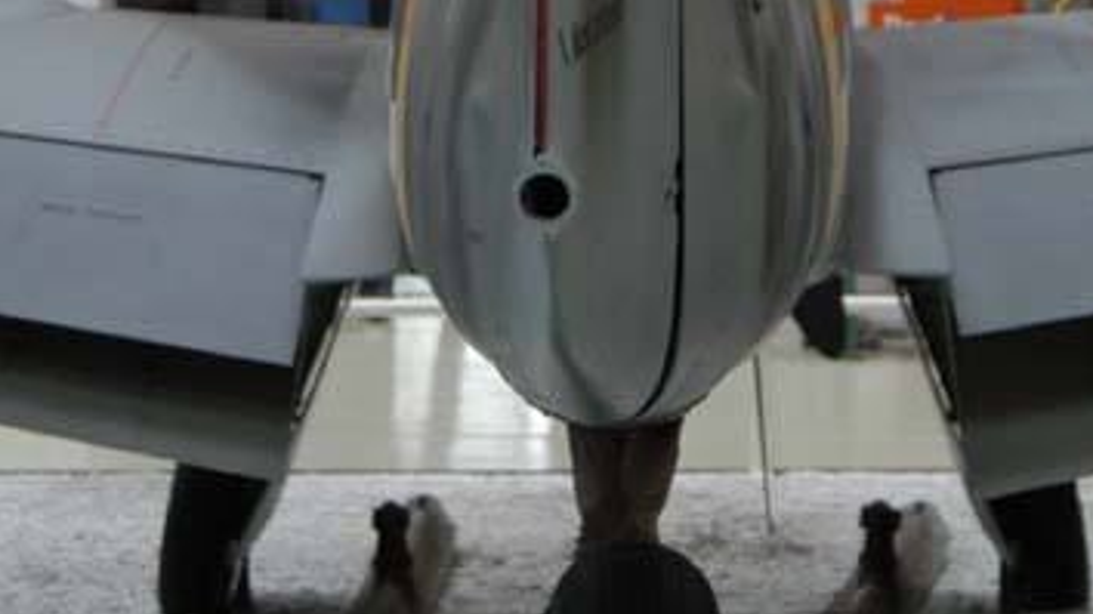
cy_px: -201
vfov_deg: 8.8
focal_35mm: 135
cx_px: 618
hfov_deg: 15.9
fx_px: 3912
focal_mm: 38
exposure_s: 1/80
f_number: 4.5
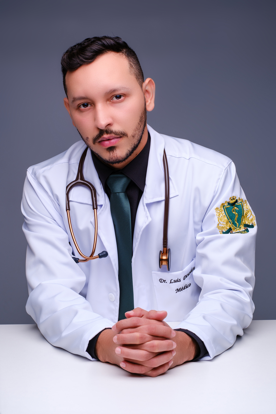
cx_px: 138
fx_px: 862
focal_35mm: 75
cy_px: 207
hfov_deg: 18.2
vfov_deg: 27.0
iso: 125
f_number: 8
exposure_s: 1/60
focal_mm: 50
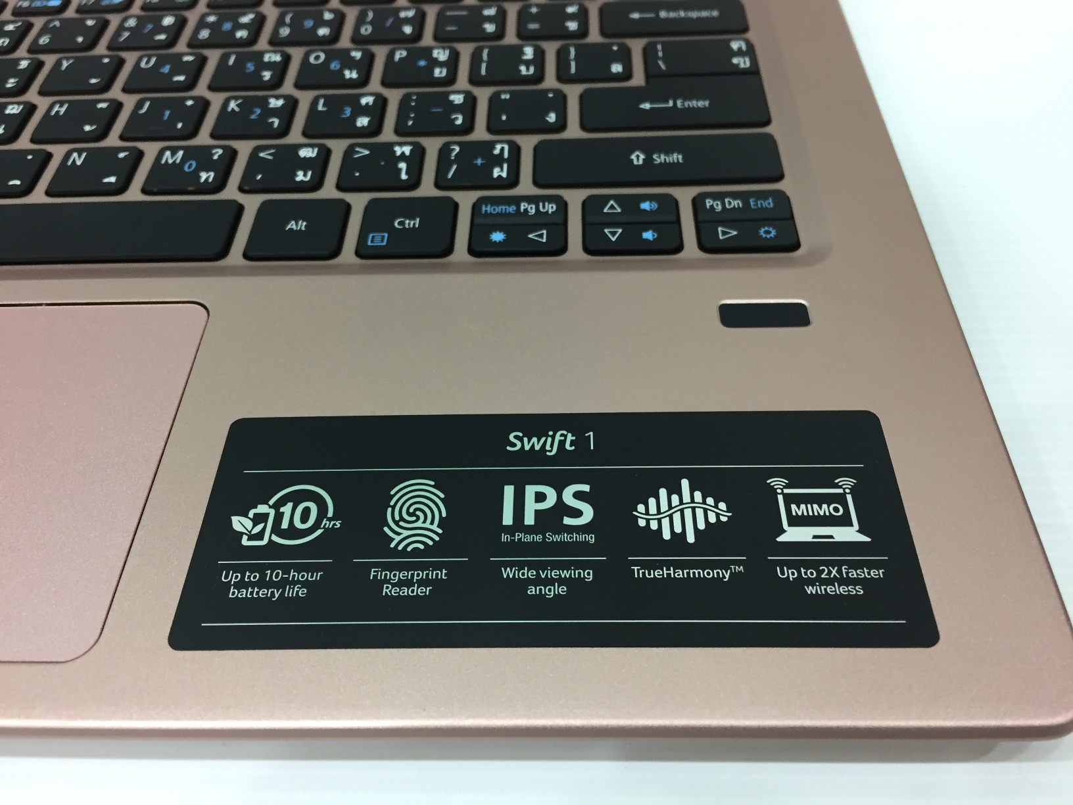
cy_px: 402
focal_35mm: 29
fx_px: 899
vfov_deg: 48.2
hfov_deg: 61.7
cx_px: 536
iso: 160
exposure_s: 1/33
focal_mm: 4.15
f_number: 2.2
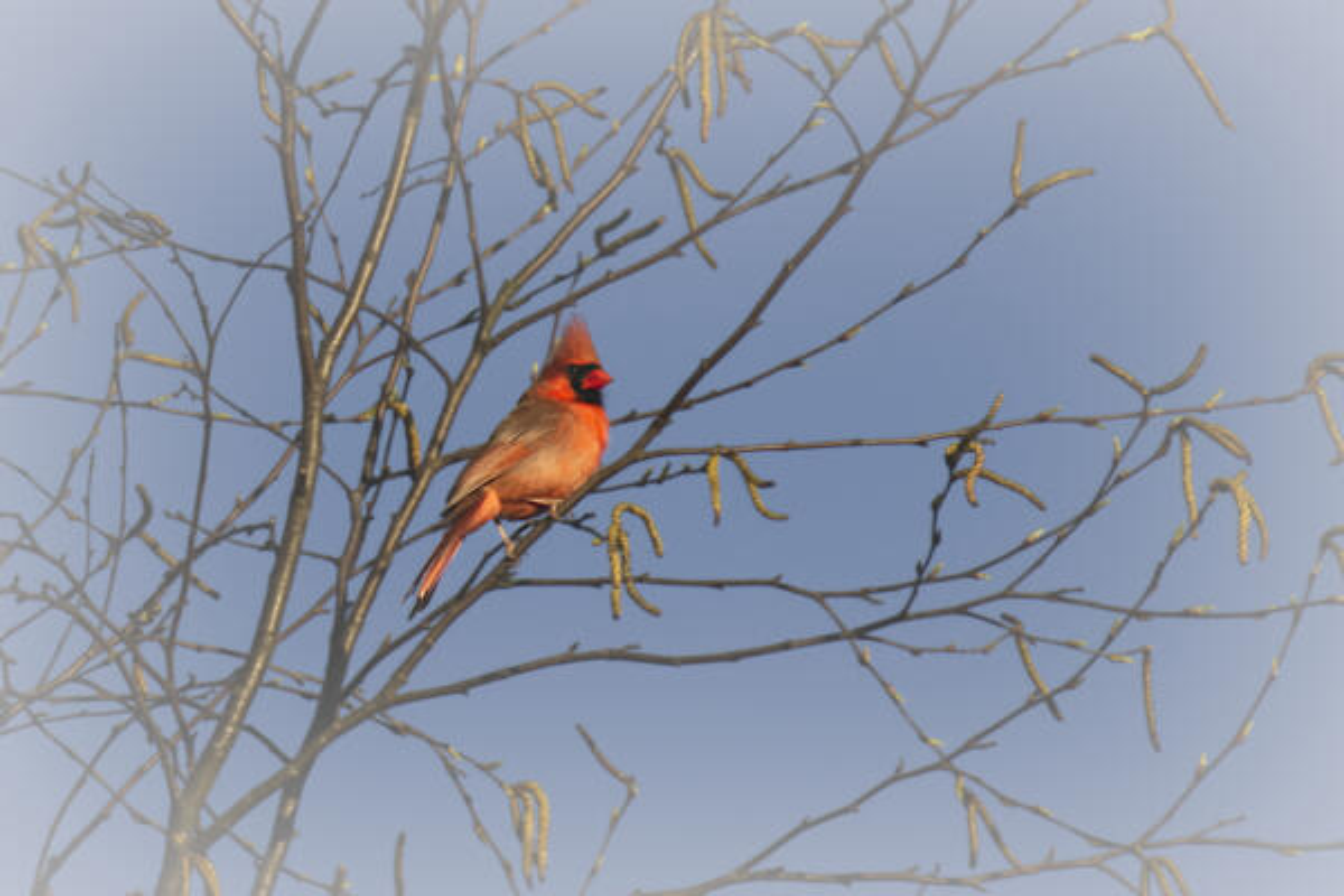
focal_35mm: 600
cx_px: 672
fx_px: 22398
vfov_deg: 2.3
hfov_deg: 3.4
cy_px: 448
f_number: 8
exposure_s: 1/1000
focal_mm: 400
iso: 360
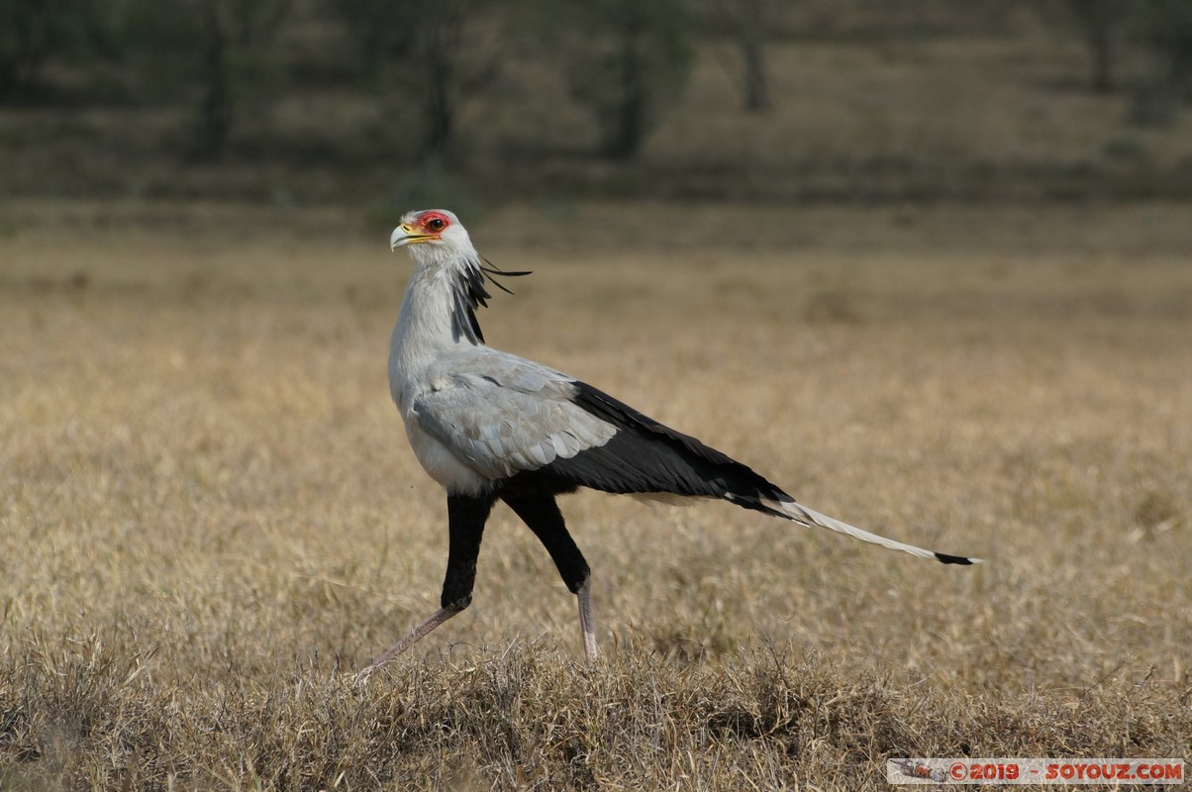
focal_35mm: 321
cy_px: 396
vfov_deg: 4.3
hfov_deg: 6.4
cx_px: 596
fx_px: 10617
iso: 400
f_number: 8
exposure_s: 1/1250
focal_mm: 214
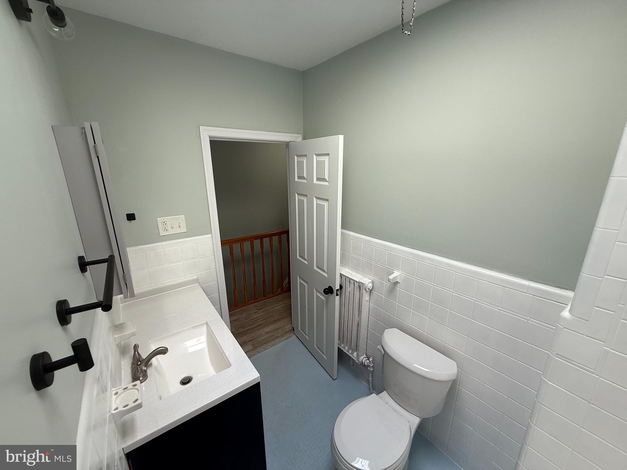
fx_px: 254
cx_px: 314
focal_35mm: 14
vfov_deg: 85.7
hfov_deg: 102.1
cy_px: 235
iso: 50
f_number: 2.2
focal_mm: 2.22
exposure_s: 1/99
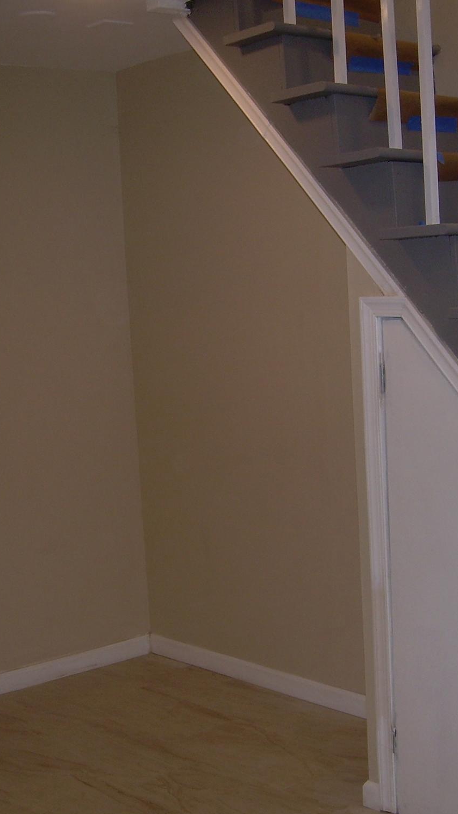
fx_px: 1209
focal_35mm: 56
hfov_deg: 21.5
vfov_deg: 37.2
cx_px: 242
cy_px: 404
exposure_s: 1/60
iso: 50
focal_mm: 6.3
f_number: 2.8
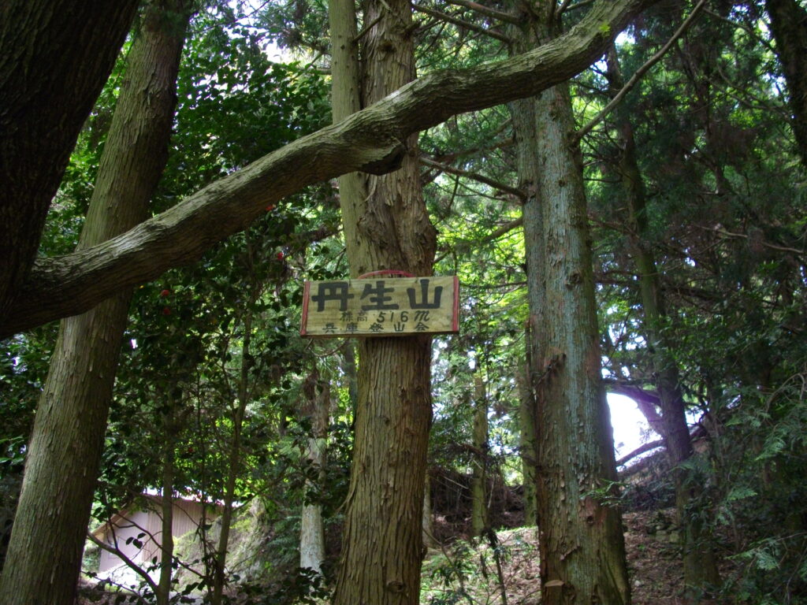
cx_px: 404
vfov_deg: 38.7
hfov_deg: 50.1
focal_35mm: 37
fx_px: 863
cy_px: 302
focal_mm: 6.2
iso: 189
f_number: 2.8
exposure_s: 1/125
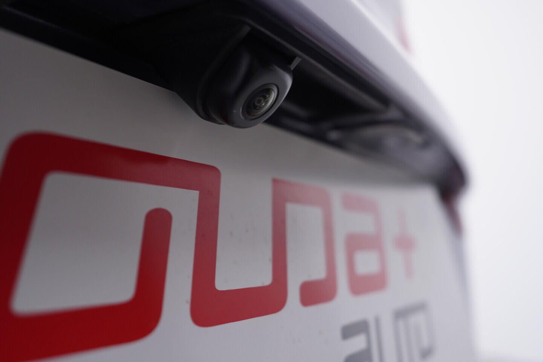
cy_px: 181
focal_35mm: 36
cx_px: 272
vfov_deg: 36.9
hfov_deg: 53.1
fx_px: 543
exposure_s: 1/60
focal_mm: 24
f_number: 3.5
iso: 125
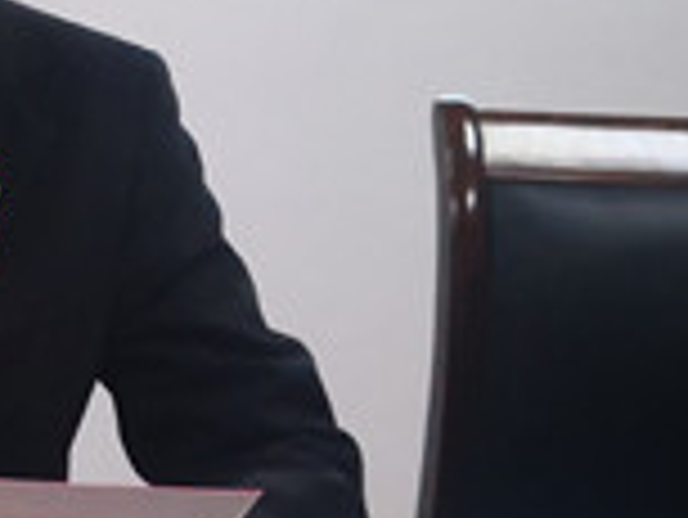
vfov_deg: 14.0
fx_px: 2108
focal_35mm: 106
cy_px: 225
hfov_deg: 17.2
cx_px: -256
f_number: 1.6
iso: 640
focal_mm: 3.95
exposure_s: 1/100
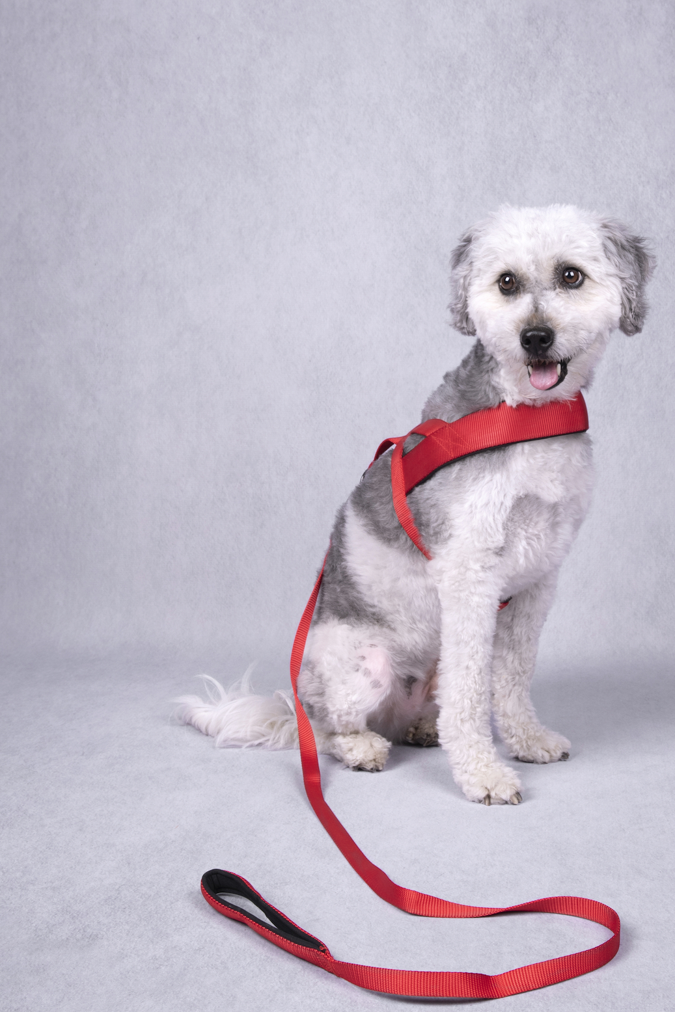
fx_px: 1266
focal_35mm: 45
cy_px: 524
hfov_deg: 29.8
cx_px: 414
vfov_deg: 43.6
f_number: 11
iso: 250
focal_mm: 35
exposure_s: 1/100
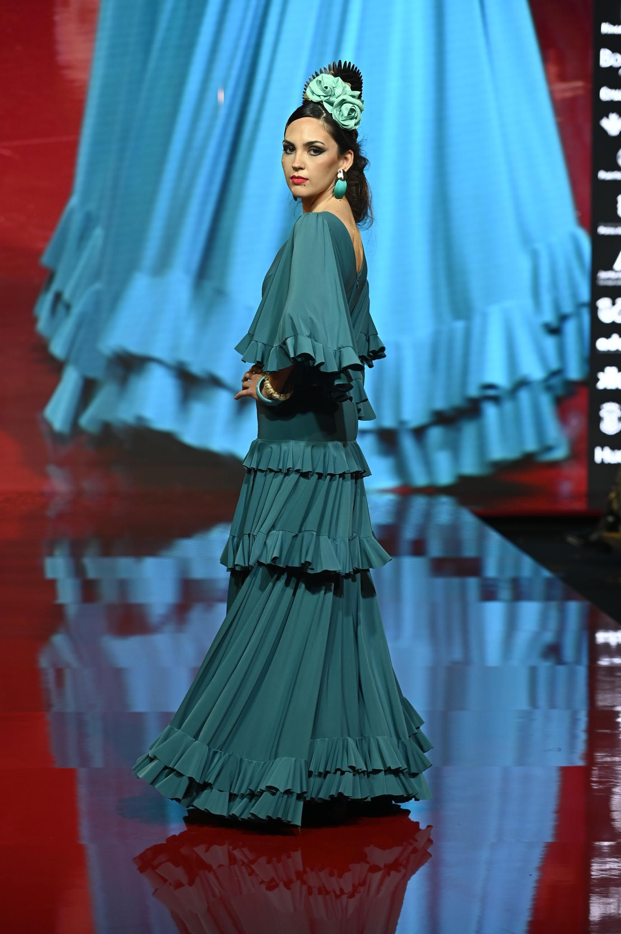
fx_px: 2591
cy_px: 467
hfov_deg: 13.7
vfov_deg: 20.4
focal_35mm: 100
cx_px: 310
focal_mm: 100
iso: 1000
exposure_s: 1/250
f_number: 4
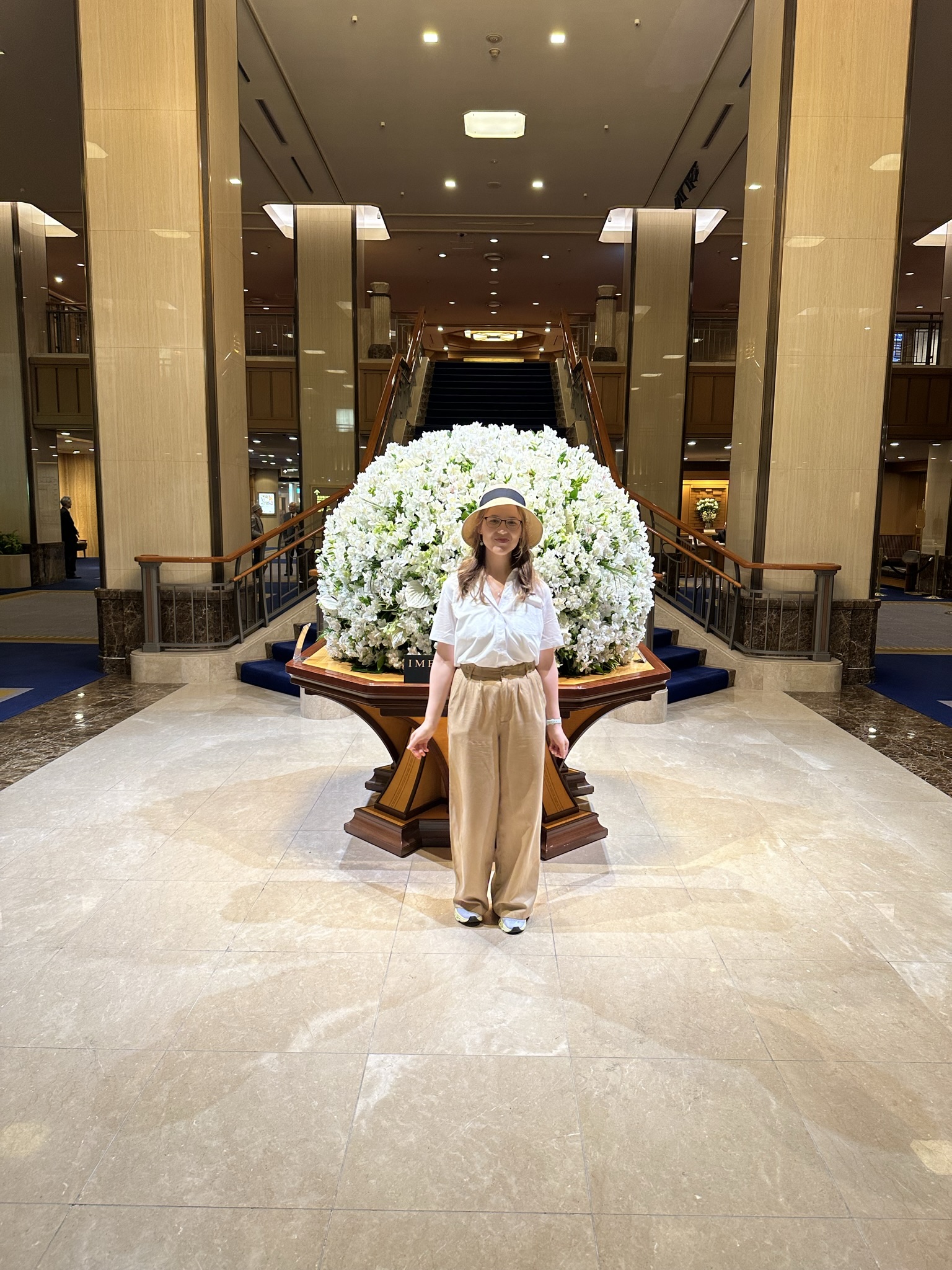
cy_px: 635
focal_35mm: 24
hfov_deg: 56.8
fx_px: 880
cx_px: 476
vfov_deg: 71.6
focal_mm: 6.86
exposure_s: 1/50
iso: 125
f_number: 1.78
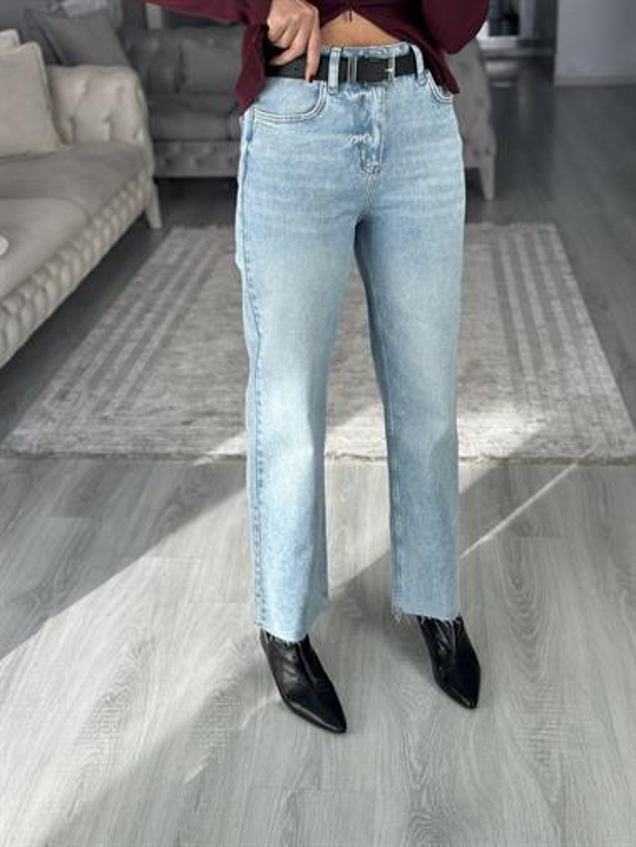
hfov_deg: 30.3
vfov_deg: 39.6
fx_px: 1175
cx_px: 318
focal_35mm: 48
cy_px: 424
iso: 80
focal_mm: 6.86
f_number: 1.78
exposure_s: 1/297
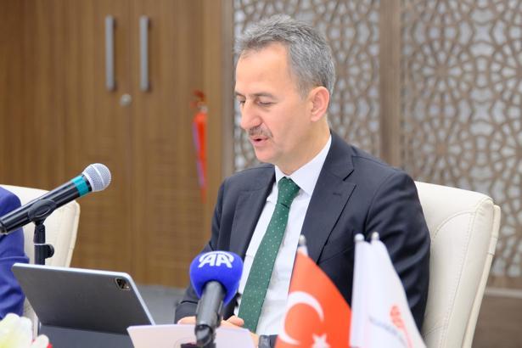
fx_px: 2262
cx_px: 261
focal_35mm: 156
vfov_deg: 8.8
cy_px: 174
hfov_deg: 13.2
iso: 1600
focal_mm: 103.7
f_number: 4
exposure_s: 1/50
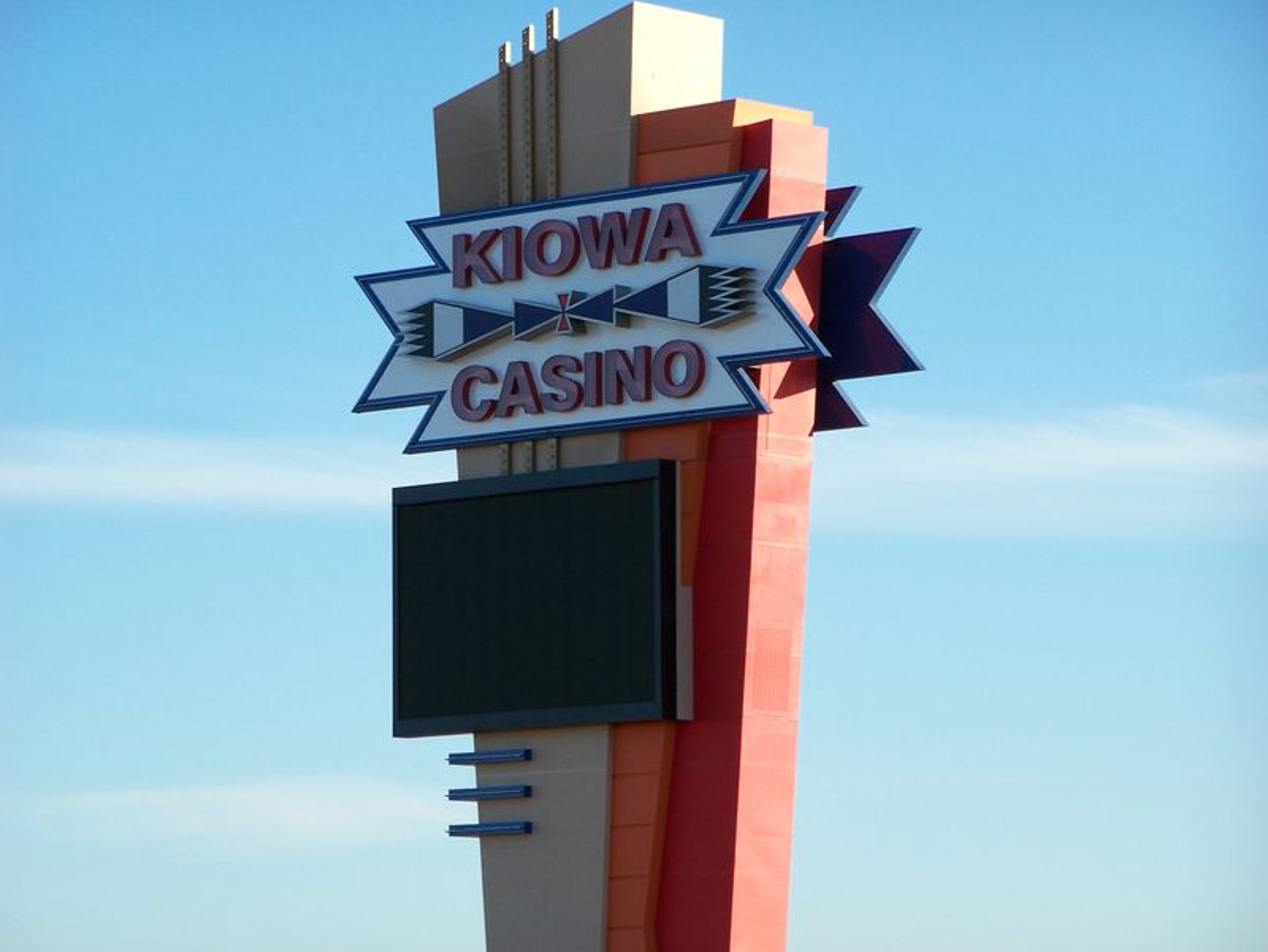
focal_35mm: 159
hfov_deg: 12.4
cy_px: 476
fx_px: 5828
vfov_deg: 9.3
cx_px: 634
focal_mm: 26.4
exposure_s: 1/640
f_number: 3.2
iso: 80
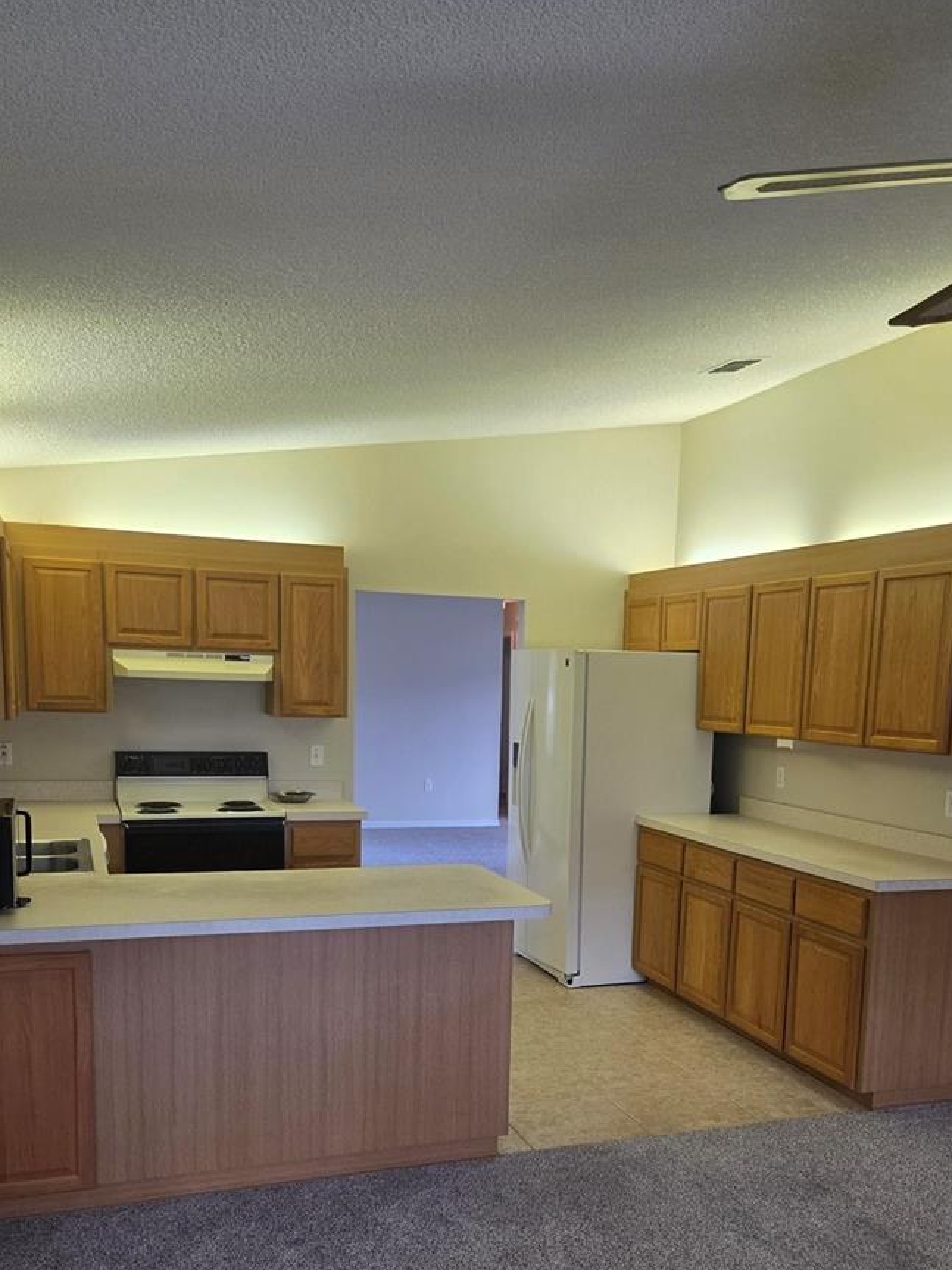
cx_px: 544
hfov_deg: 44.0
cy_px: 840
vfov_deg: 55.7
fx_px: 1174
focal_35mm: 32
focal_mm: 5.4
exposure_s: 1/120
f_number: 1.8
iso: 160
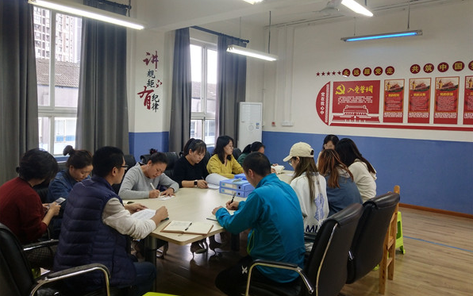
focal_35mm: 32
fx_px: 413
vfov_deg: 39.4
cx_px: 236
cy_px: 126
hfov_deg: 59.6
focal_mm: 3.95
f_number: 1.8
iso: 143
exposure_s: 1/100
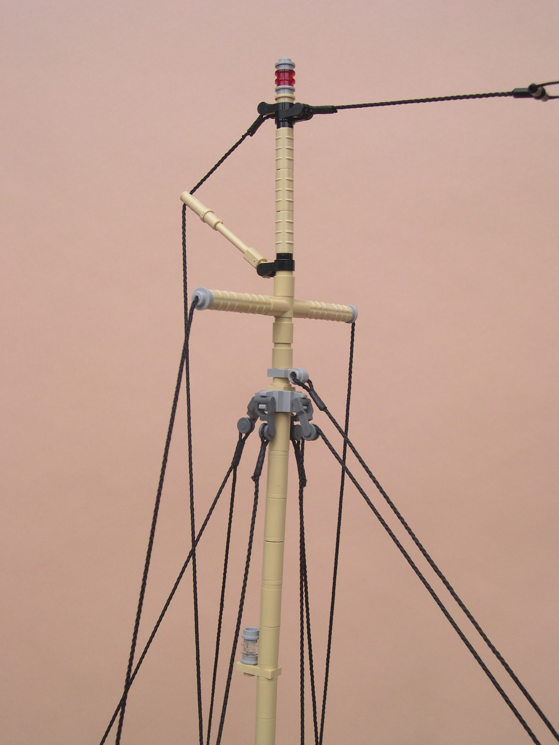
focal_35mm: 39
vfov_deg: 47.9
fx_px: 840
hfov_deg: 36.8
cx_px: 279
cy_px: 382
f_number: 7.6
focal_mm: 8
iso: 100
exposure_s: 1/147
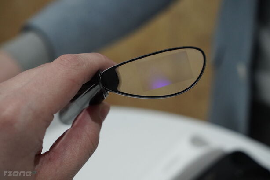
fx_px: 517
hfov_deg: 29.3
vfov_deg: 19.7
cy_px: 90
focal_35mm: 69
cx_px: 135
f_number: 6.3
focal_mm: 69
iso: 8000
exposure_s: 1/160
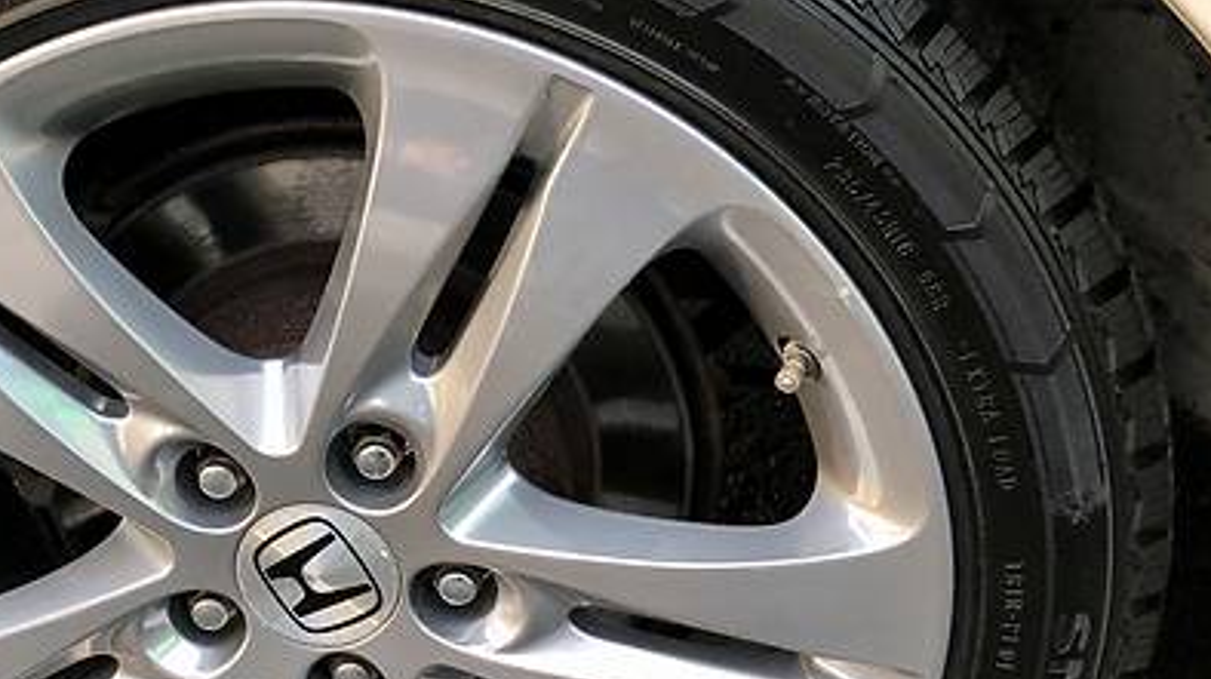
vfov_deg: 19.4
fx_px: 1990
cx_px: 258
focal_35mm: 62
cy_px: 406
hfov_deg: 33.0
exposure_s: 1/25
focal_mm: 4
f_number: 1.8
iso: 40
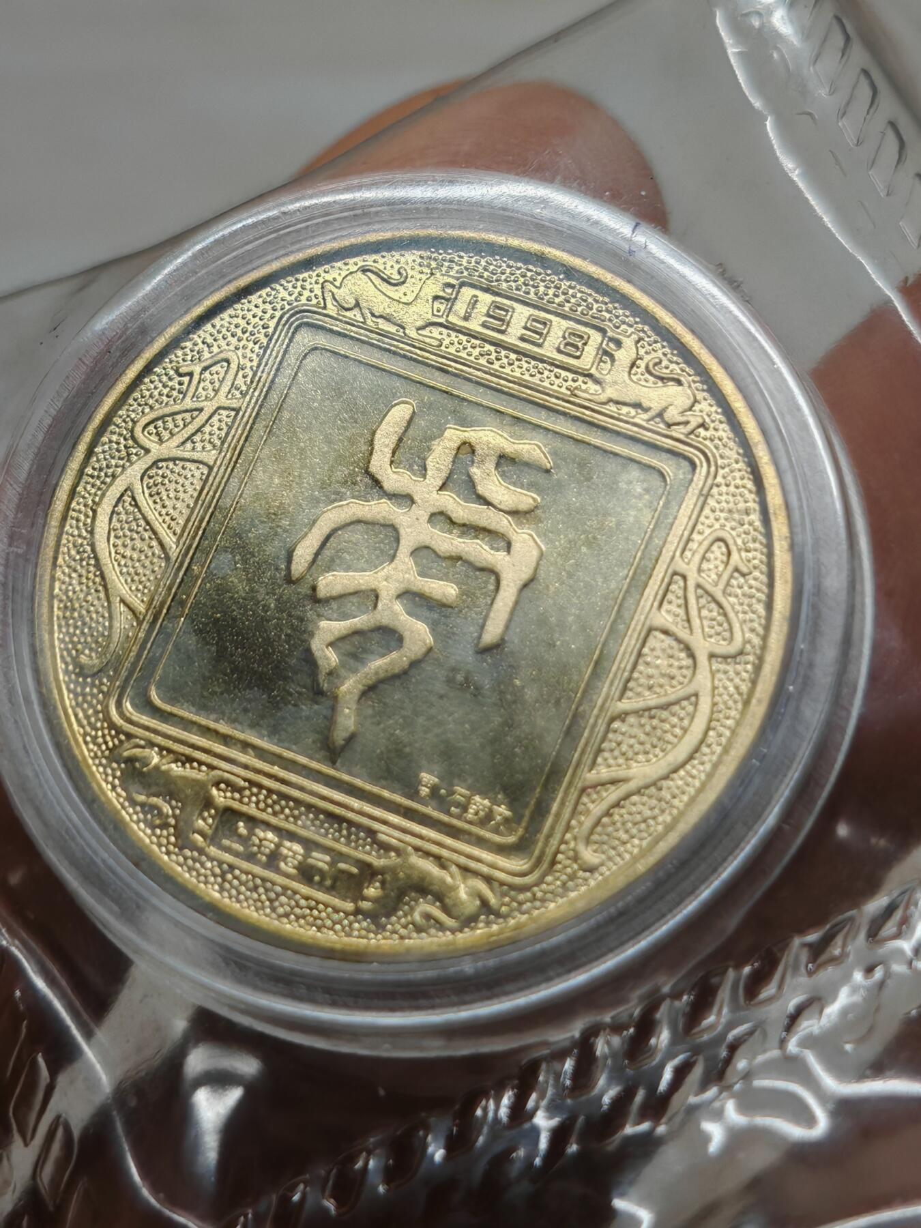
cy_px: 614
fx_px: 3370
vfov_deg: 20.7
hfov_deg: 15.6
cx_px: 460
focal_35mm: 95
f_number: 1.6
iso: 50
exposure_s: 1/290
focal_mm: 7.62
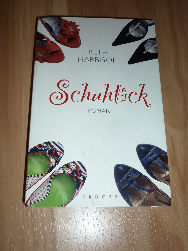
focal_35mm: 34
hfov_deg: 41.8
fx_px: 246
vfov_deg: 54.0
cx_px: 92
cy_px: 126
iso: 100
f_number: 2.8
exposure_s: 1/30
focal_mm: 5.5
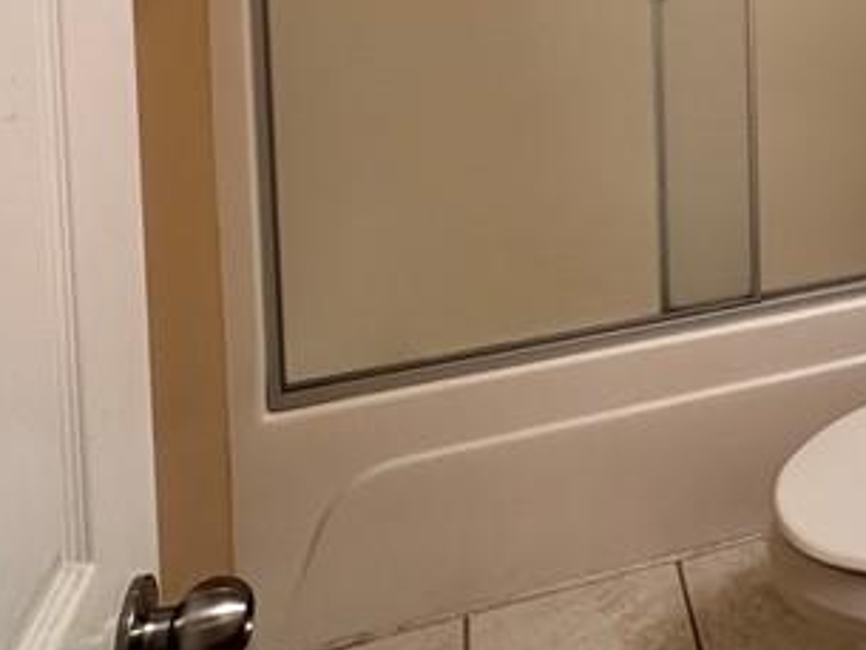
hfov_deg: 36.2
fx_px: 1176
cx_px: 875
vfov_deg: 25.4
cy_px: -250
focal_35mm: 47
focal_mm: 2.22
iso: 160
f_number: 2.2
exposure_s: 1/60
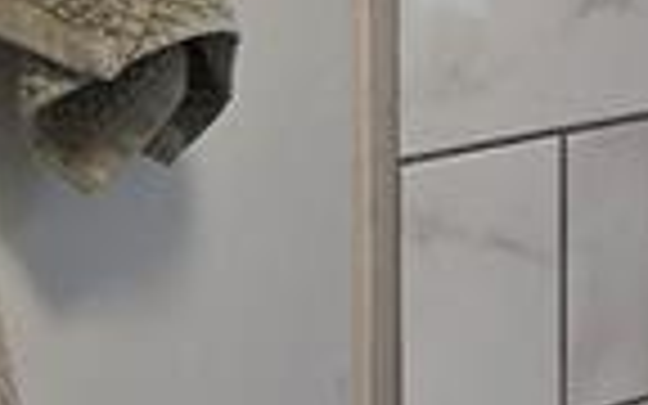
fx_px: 3585
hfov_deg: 10.0
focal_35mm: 203
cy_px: -126
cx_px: 936
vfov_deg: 6.4
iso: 64
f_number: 1.8
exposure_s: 1/120
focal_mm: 5.4
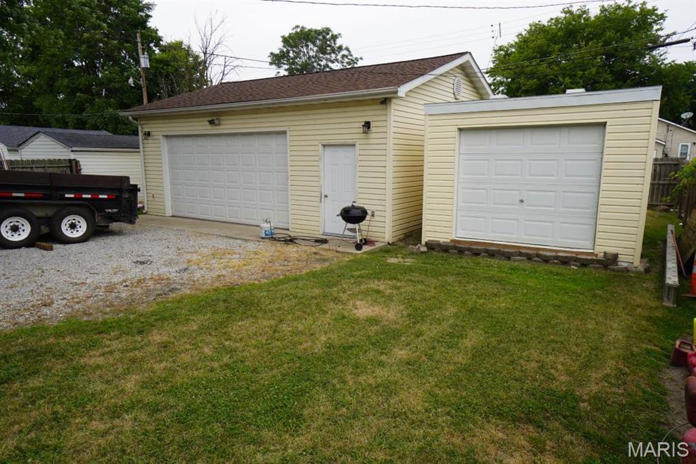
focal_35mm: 22
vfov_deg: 56.2
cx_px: 348
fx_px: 435
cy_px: 232
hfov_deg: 77.3
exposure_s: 1/100
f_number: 7.1
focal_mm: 15
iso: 100
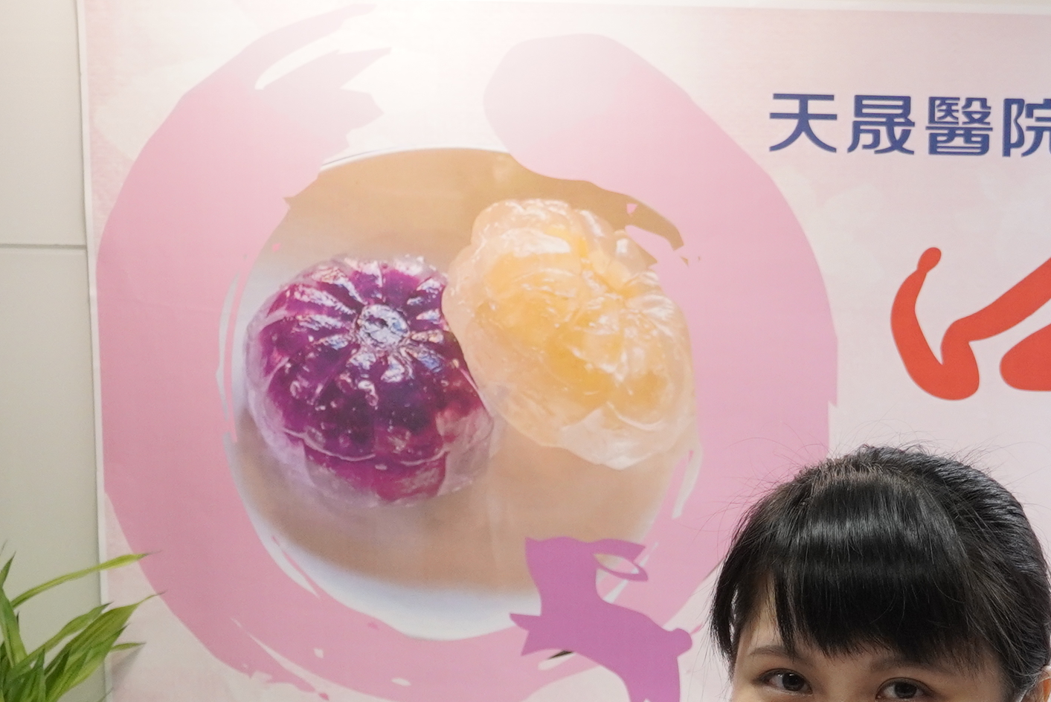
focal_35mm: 99
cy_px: 877
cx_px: 953
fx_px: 2892
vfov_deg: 13.4
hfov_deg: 20.2
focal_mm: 22
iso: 800
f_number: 4
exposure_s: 1/100
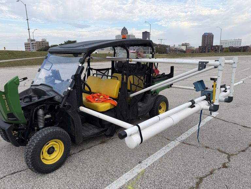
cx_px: 126
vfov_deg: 56.8
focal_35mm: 24
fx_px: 174
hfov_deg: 71.6
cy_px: 94
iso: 80
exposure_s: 1/1410
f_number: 1.78
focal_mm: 6.76
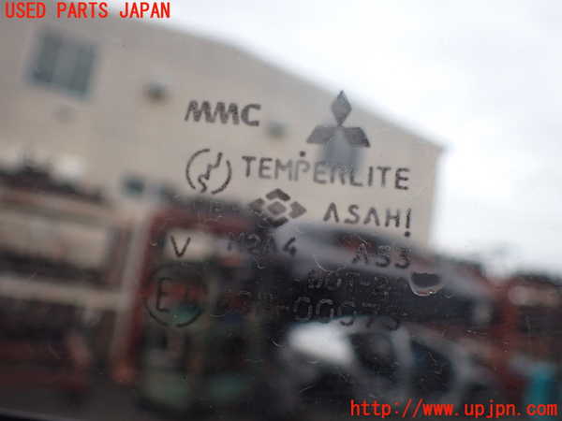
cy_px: 210
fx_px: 487
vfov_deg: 46.8
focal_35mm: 30
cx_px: 281
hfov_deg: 60.0
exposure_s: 1/125
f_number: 2.3
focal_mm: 5.4
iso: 400
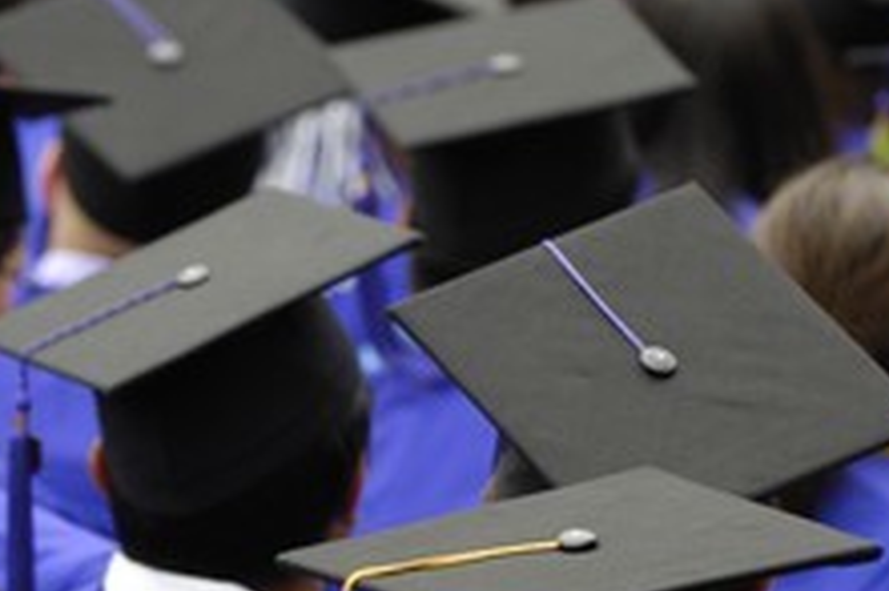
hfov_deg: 5.8
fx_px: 8833
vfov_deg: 3.8
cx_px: 187
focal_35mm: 358
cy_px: 394
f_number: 4
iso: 200
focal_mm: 125
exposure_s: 1/200
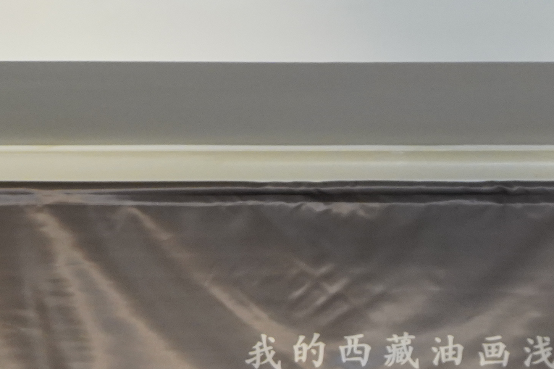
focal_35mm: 153
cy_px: 712
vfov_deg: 8.5
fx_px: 2354
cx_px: 532
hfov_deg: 13.3
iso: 2500
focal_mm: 37
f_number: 5.6
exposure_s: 1/100
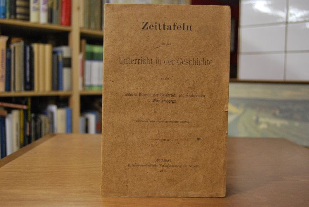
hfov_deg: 49.5
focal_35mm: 39
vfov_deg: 34.3
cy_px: 104
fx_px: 335
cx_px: 154
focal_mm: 26
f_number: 4.2
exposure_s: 1/30
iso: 640
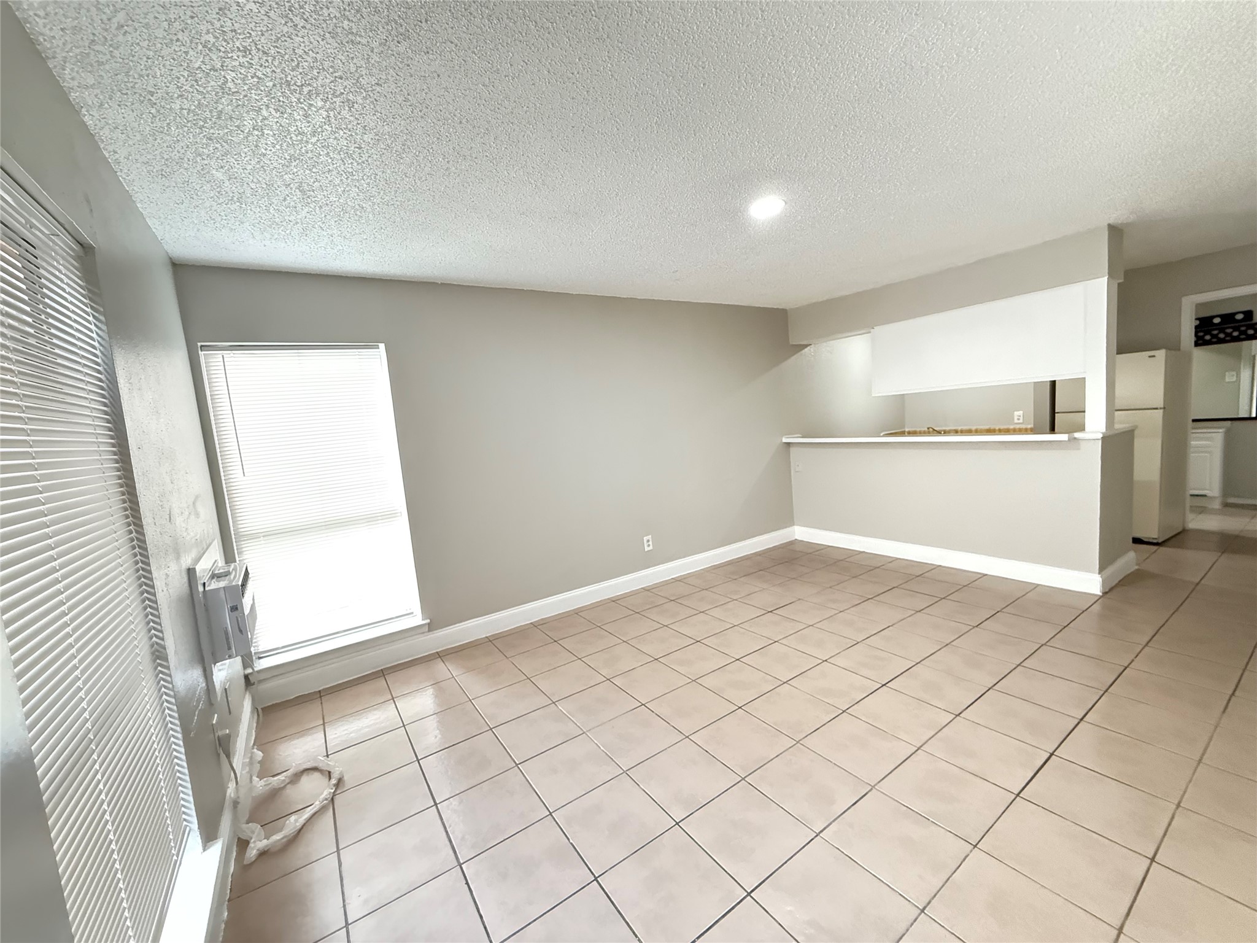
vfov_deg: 85.7
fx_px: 508
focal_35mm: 14
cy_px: 472
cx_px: 628
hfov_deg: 102.1
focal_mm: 2.22
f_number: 2.2
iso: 1000
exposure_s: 1/60
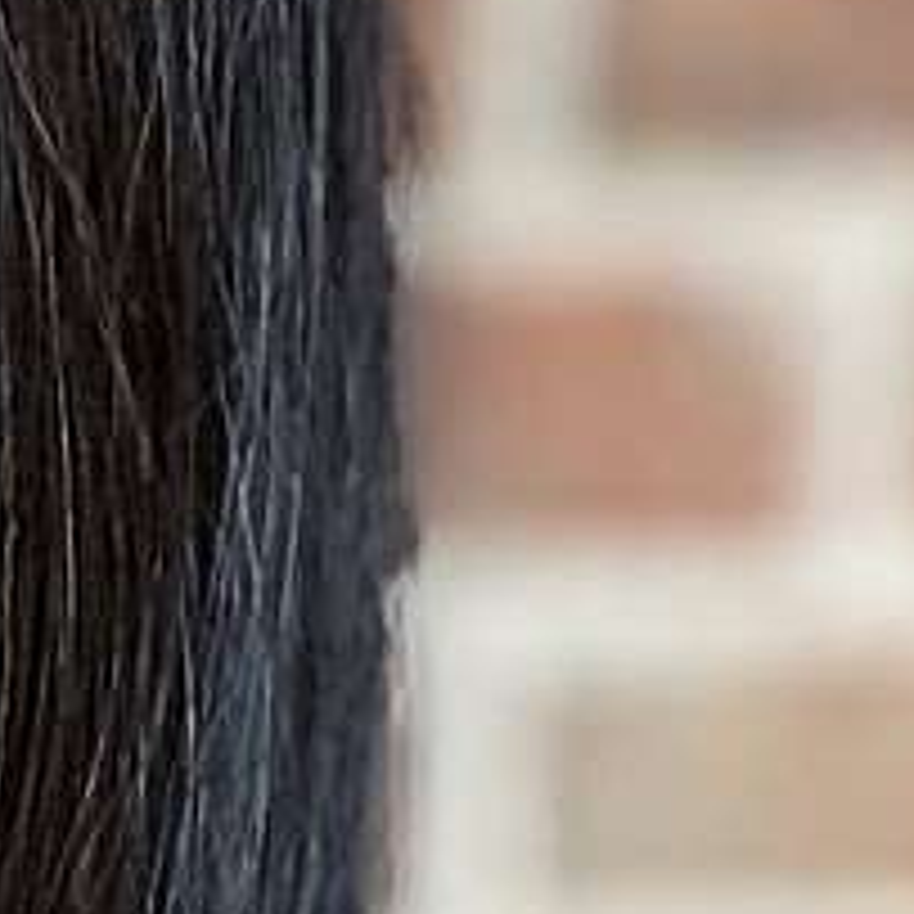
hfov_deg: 8.5
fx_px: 5616
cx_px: -1292
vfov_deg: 9.2
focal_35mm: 188
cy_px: 1157
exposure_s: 1/60
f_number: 2.2
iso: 125
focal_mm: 2.71
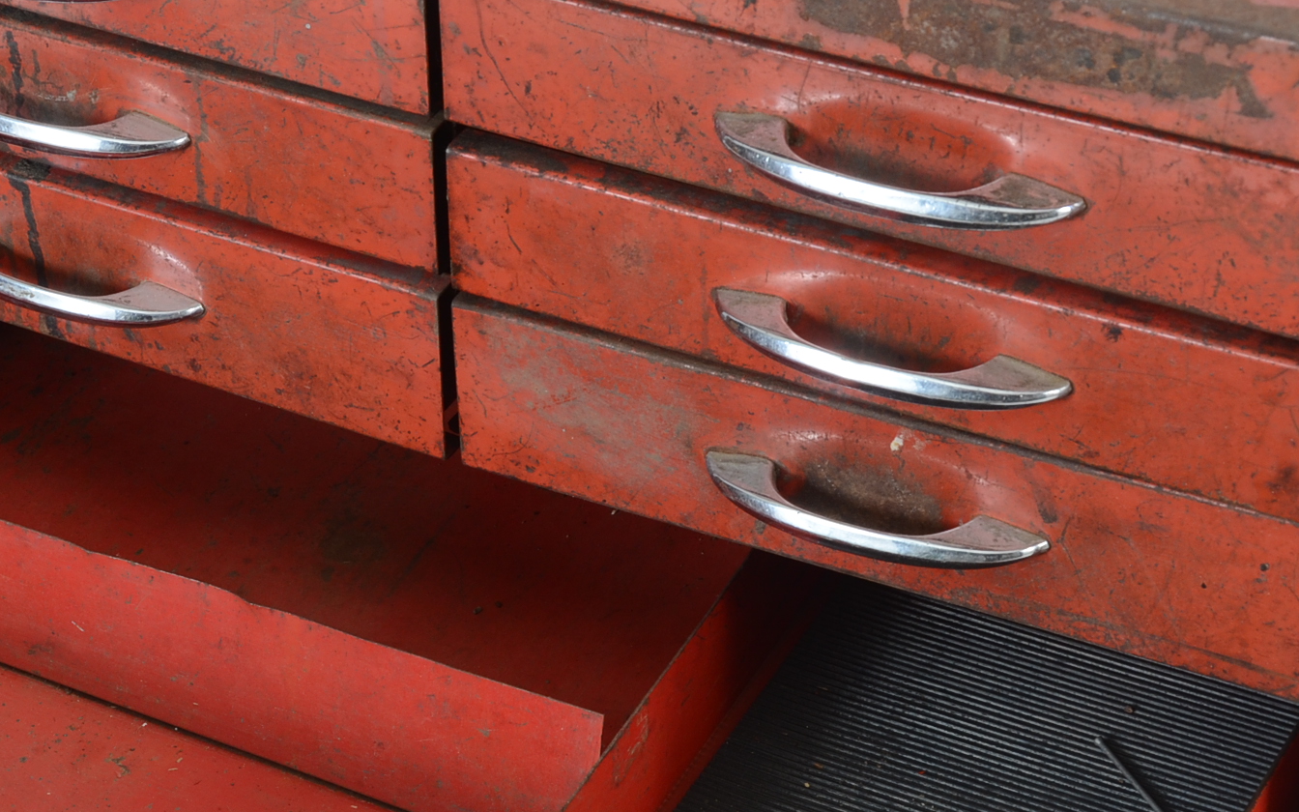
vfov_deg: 13.2
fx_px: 3467
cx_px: 340
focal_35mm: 98
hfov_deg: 21.1
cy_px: 779
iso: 320
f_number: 9
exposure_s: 1/100
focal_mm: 35
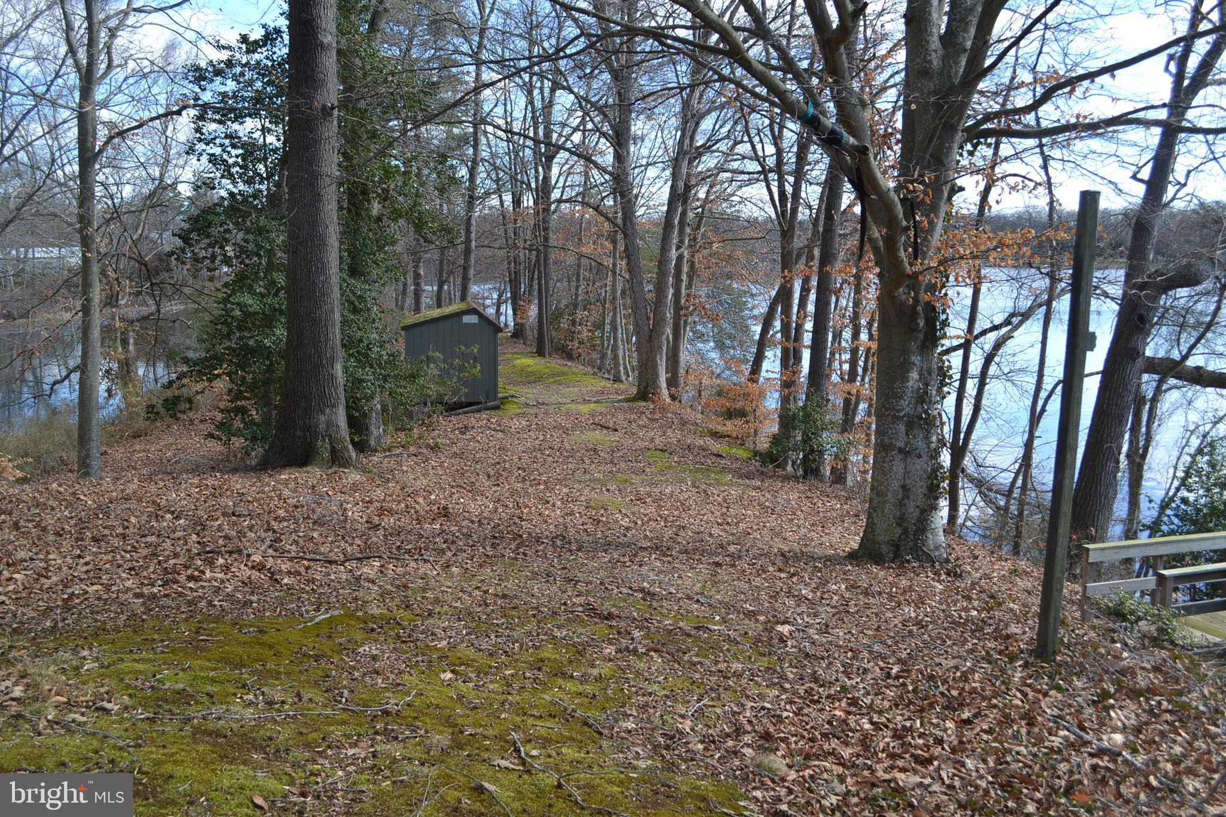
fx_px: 1124
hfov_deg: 57.2
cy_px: 408
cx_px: 613
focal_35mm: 33
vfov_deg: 40.0
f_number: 5.6
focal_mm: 22
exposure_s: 1/125
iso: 100
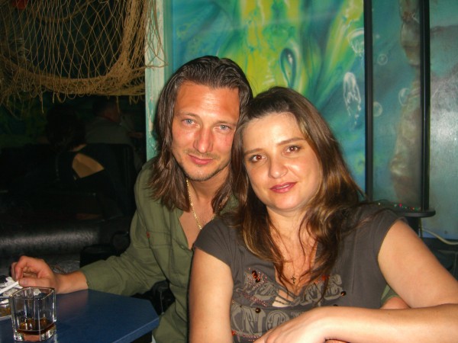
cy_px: 172
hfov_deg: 49.0
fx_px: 503
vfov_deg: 37.7
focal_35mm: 38
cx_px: 229
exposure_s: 1/60
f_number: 2.8
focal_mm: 7.9
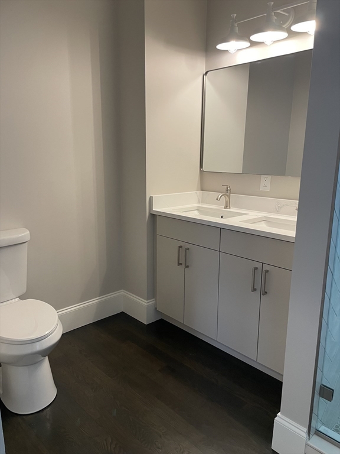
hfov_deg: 53.1
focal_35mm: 26
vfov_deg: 67.3
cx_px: 170
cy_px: 227
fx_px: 340
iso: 100
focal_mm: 4.2
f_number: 1.6
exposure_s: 1/60
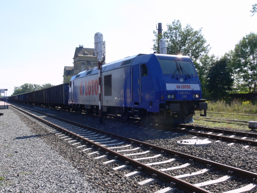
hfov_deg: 52.6
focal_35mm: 35
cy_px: 96
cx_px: 128
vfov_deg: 40.7
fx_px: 260
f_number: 5.6
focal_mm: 7.4
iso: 80
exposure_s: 1/250
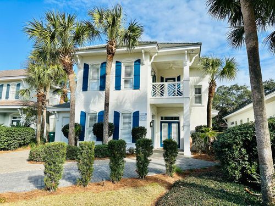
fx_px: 191
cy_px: 103
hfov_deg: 71.6
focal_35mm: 24
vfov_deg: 56.8
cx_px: 138
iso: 80
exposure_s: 1/3472
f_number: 1.78
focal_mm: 6.86
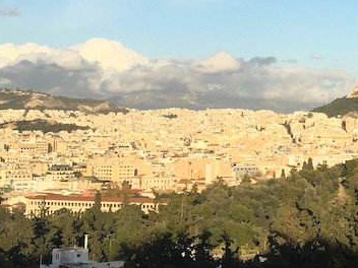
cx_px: 484
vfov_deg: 14.8
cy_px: 45
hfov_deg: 18.3
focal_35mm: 99
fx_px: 1024
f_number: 2.2
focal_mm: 4.15
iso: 25
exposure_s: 1/1131
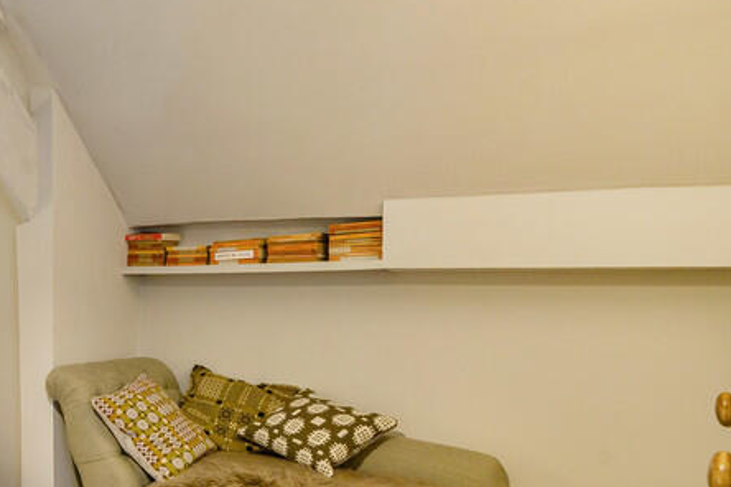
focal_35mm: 30
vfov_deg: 43.1
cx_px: -44
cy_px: 315
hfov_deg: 47.7
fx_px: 609
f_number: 8
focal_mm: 13
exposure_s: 1/4
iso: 100
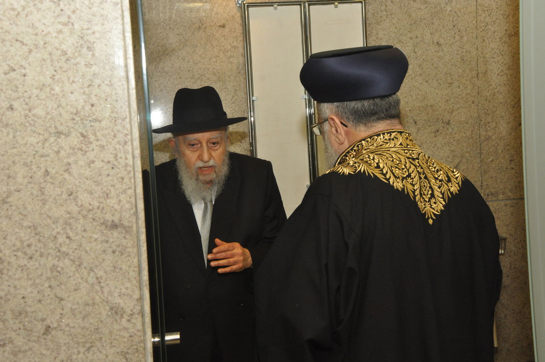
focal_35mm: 52
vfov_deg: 25.7
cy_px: 181
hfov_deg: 37.9
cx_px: 272
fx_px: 794
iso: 1250
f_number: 11
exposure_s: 1/60
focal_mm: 35
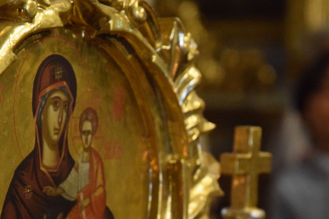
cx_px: 203
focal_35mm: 279
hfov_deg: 7.4
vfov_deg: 4.9
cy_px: 173
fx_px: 2549
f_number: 5.6
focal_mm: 105
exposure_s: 1/50
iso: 6400
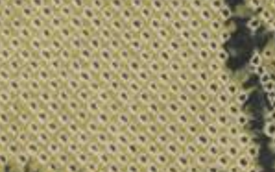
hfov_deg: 2.1
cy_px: 363
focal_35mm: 1003
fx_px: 7514
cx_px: -83
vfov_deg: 1.3
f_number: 5.6
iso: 1100
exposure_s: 1/60
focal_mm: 90
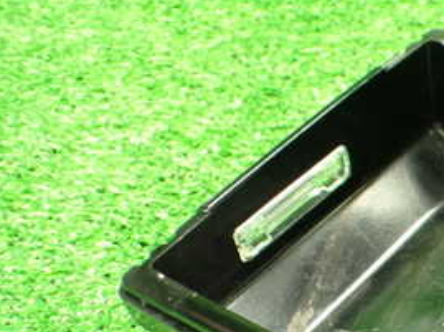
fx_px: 858
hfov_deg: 26.6
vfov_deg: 21.5
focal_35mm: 67
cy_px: 287
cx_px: 492
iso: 800
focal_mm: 5.4
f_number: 2.3
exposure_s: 1/40
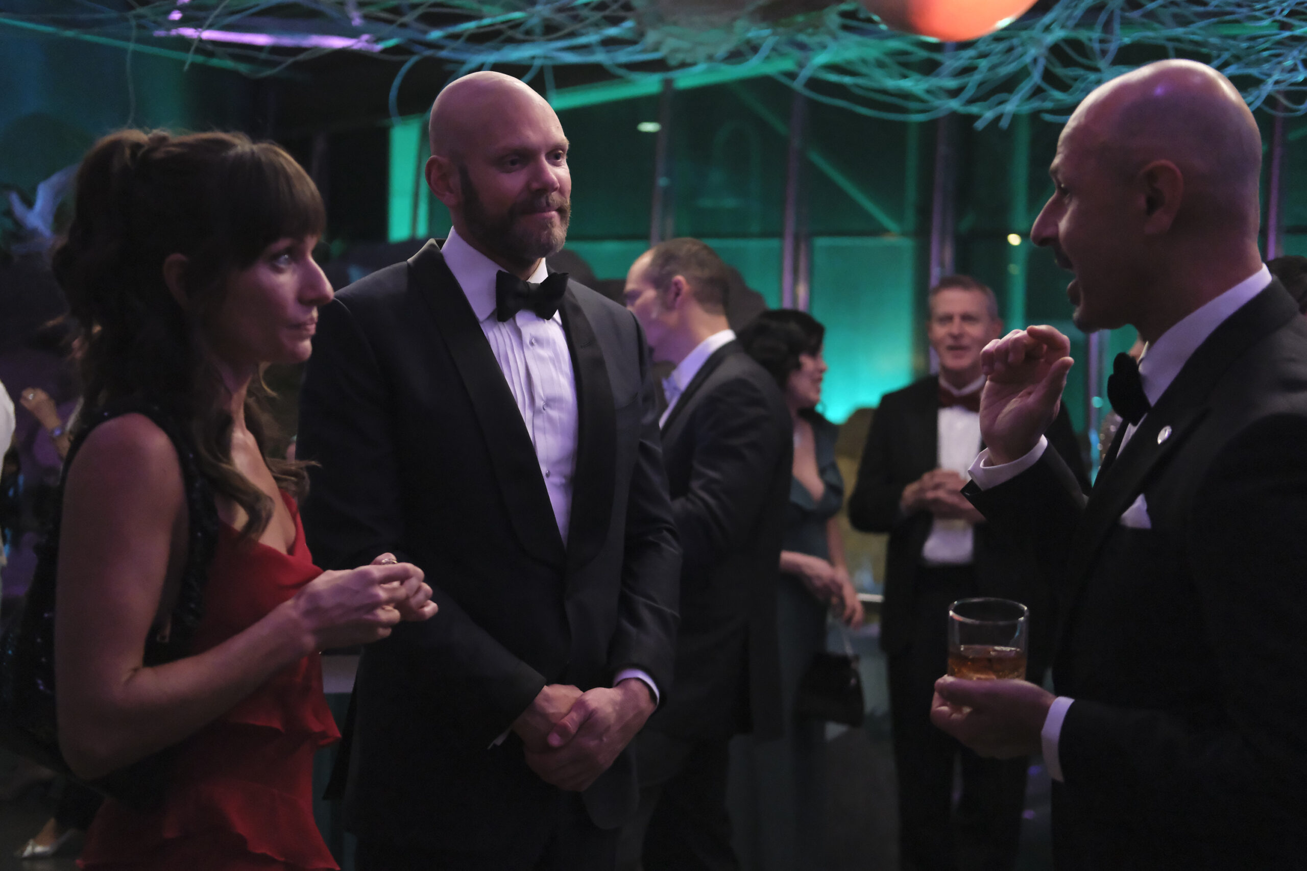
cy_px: 436
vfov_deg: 25.5
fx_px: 1924
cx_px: 654
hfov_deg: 37.5
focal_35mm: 53
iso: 10000
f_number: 2
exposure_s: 1/200
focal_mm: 35
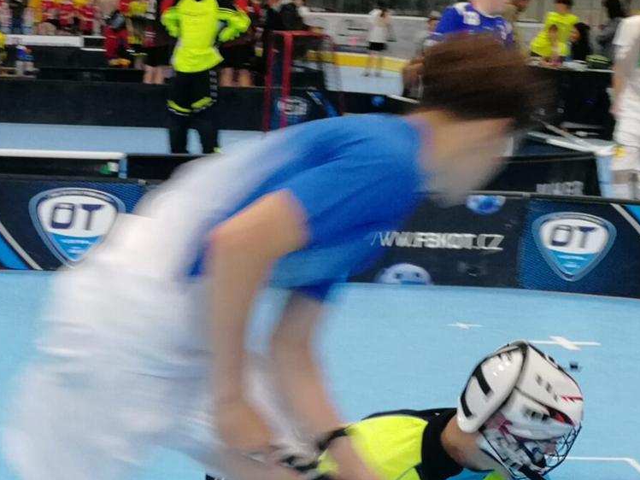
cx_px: 149
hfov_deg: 19.5
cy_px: 418
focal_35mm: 100
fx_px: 1849
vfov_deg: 14.7
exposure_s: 1/50
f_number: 2.2
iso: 80
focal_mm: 3.95
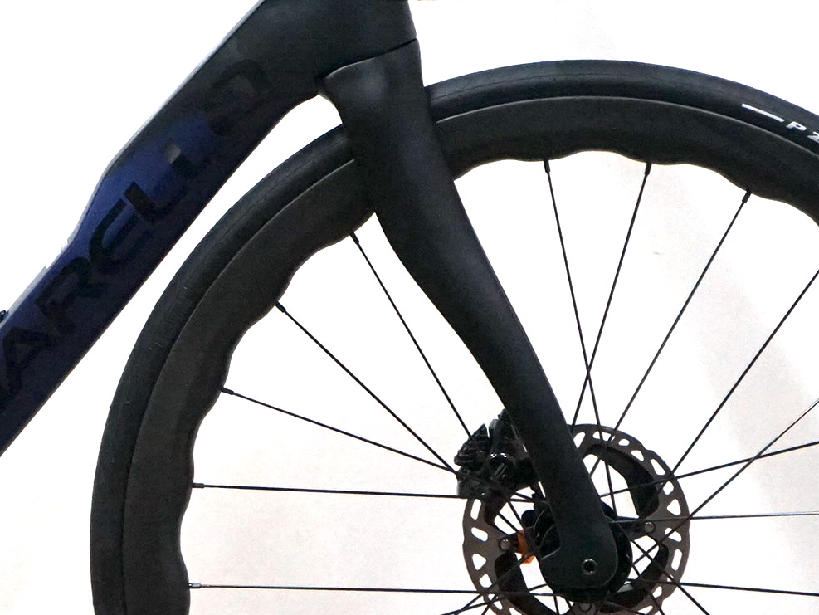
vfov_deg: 7.5
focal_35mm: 199
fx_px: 4710
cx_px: -111
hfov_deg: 9.8
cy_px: 295
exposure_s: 1/160
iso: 3200
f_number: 5.6
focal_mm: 68
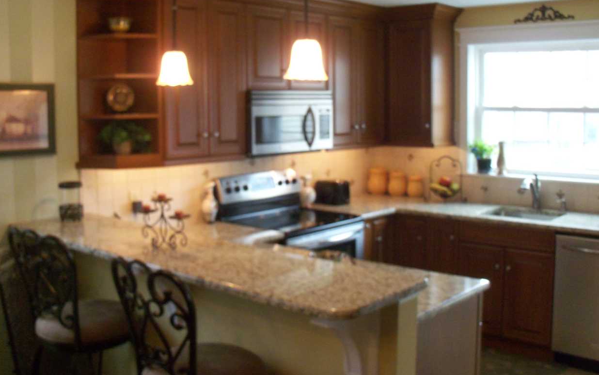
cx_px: 311
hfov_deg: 49.3
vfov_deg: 31.9
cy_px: 154
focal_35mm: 40
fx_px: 653
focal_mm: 6.3
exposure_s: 1/30
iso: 250
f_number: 3
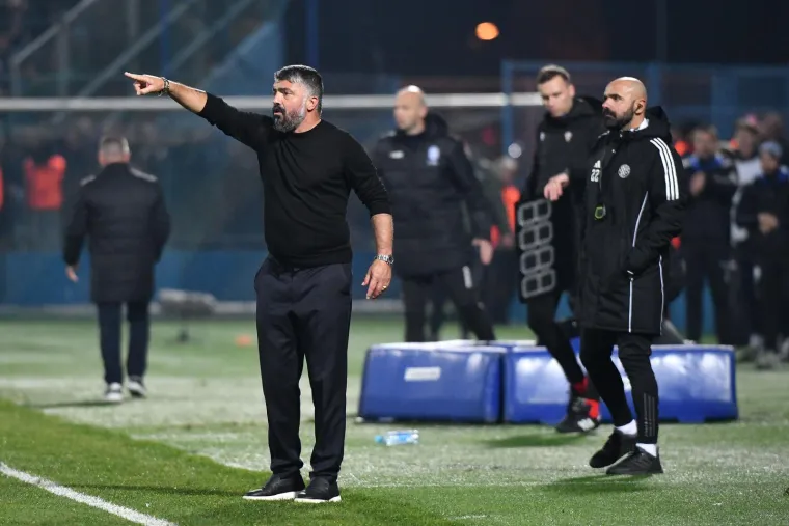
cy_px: 263
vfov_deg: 4.0
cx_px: 394
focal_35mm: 340
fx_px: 7453
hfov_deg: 6.1
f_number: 4
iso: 5000
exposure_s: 1/1000
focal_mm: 340
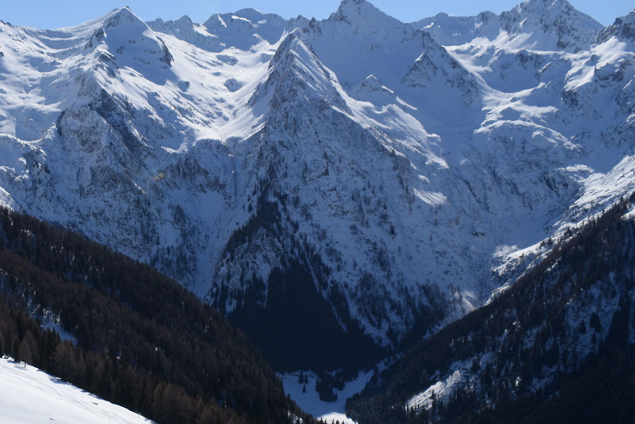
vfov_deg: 22.2
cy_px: 296
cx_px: 121
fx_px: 1074
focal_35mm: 61
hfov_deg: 32.0
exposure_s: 1/1000
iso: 100
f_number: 6.3
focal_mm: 23
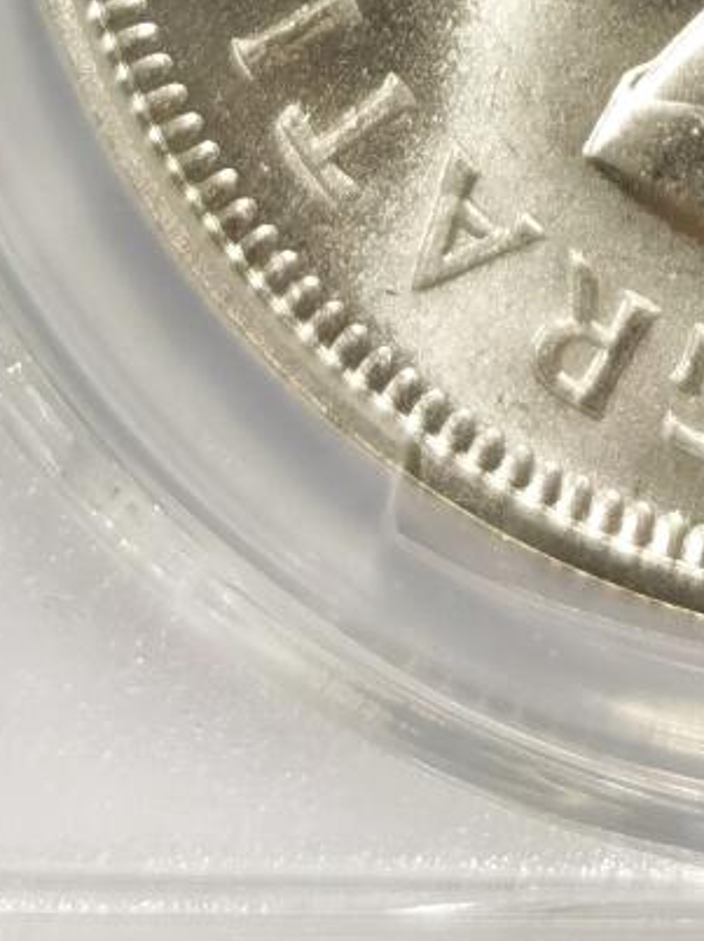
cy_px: -899
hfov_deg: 6.1
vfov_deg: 7.8
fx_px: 6569
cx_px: 945
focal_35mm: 242
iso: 100
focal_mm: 5.56
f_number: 16
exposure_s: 1/100
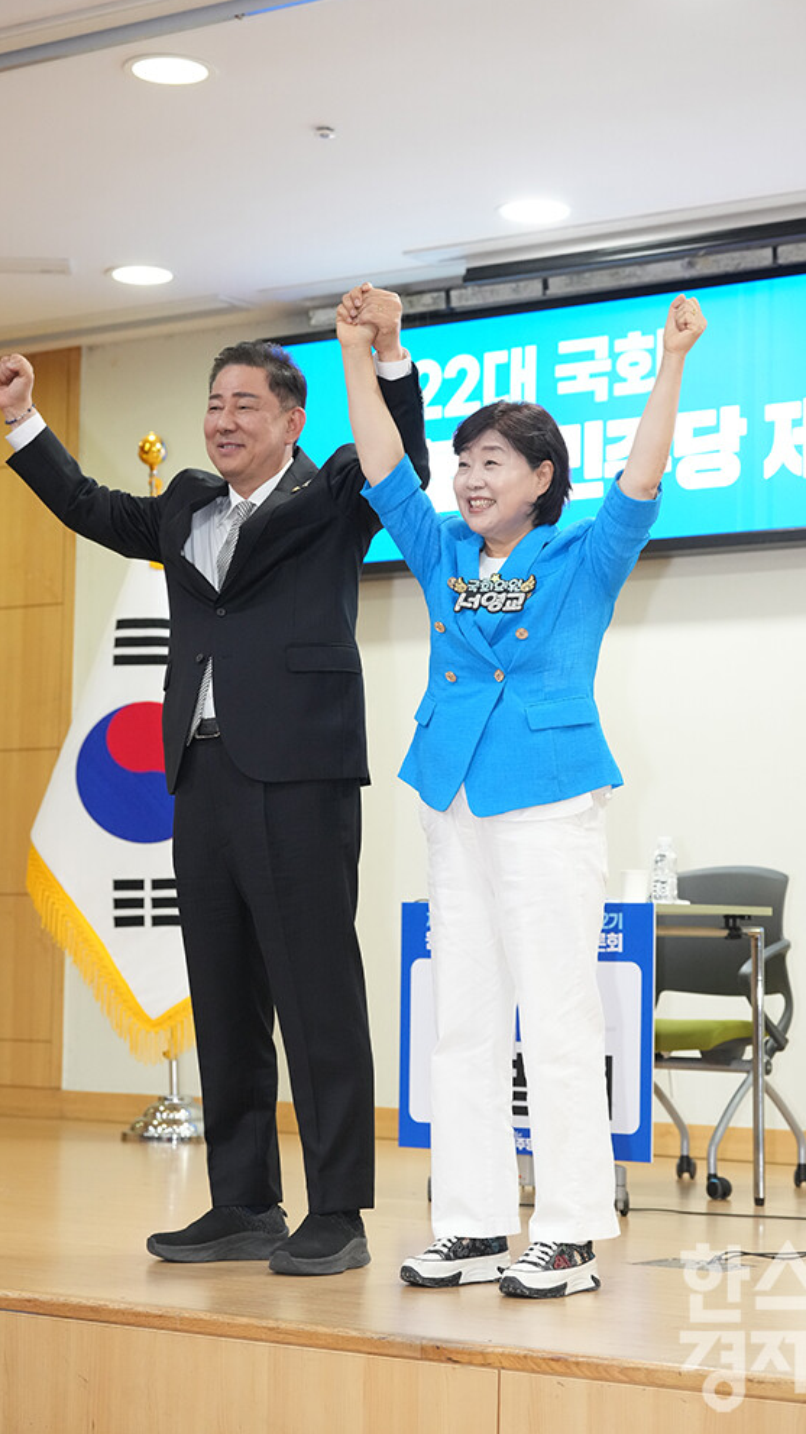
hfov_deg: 16.3
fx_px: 2813
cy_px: 713
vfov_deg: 28.6
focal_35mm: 74
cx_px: 362
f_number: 4.5
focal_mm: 70
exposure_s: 1/200
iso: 3200
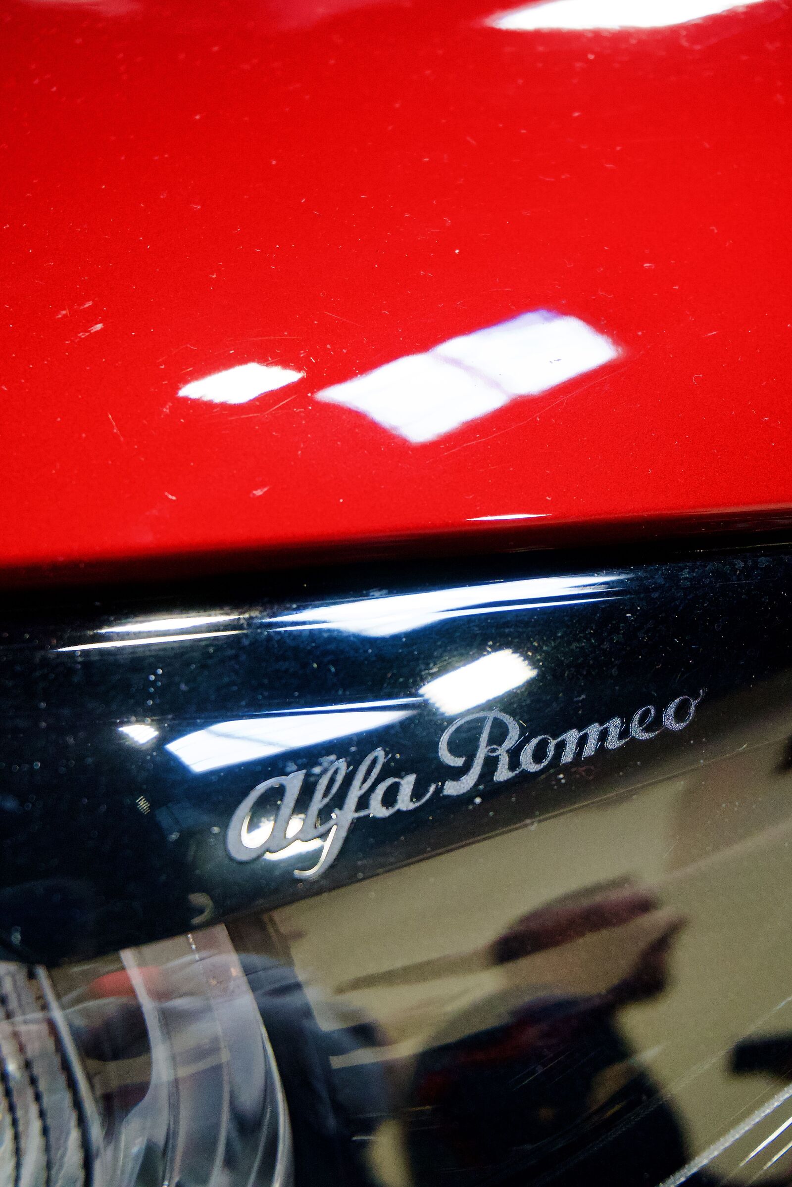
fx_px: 2475
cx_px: 396
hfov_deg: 18.2
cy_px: 594
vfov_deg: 27.0
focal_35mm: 75
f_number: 5.6
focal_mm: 50
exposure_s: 1/80
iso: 2500
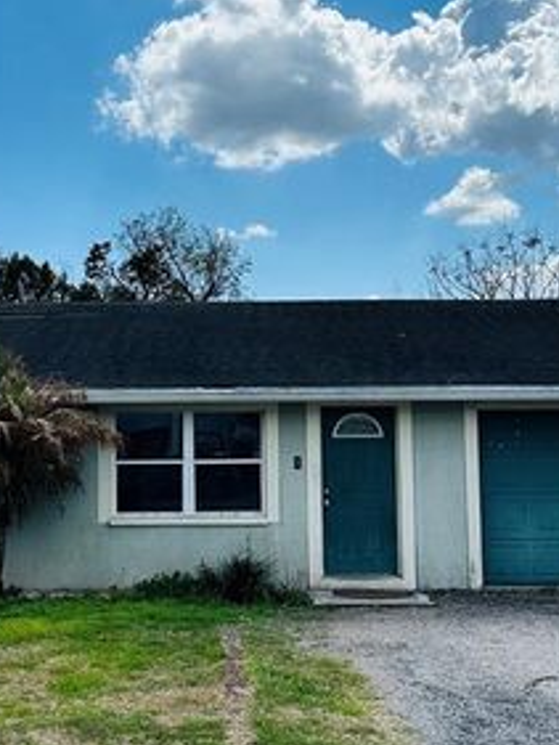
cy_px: 370
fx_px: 1226
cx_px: 199
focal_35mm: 57
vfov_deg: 33.8
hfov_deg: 25.6
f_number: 1.78
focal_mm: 6.86
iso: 80
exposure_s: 1/8929
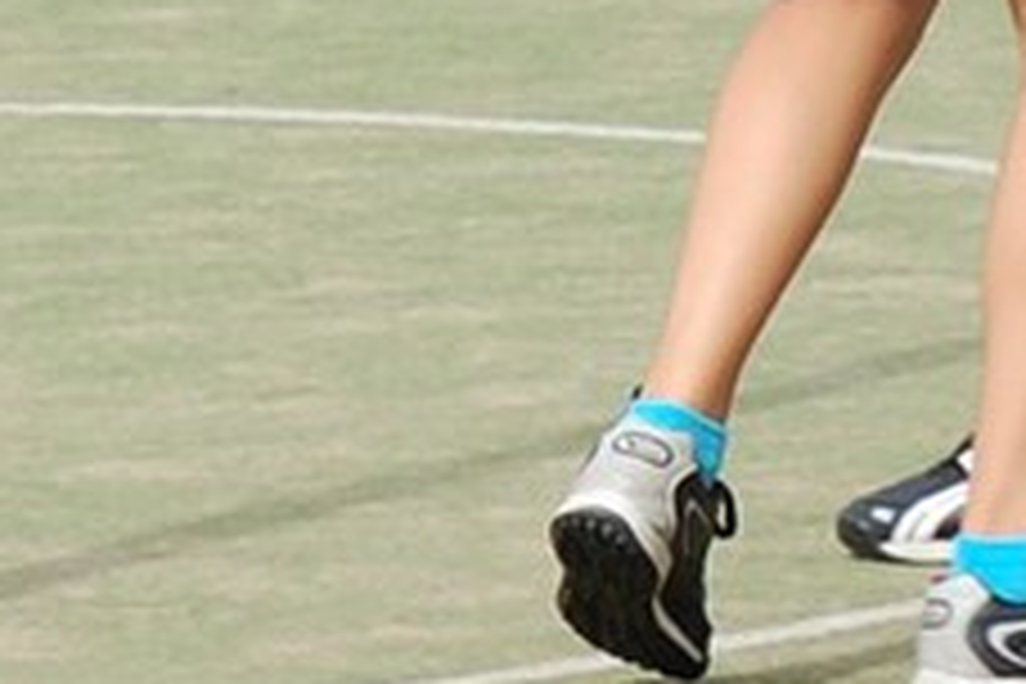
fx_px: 16500
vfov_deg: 2.4
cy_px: -796
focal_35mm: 579
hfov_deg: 3.5
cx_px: 1786
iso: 200
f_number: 5.6
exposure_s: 1/500
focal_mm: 86
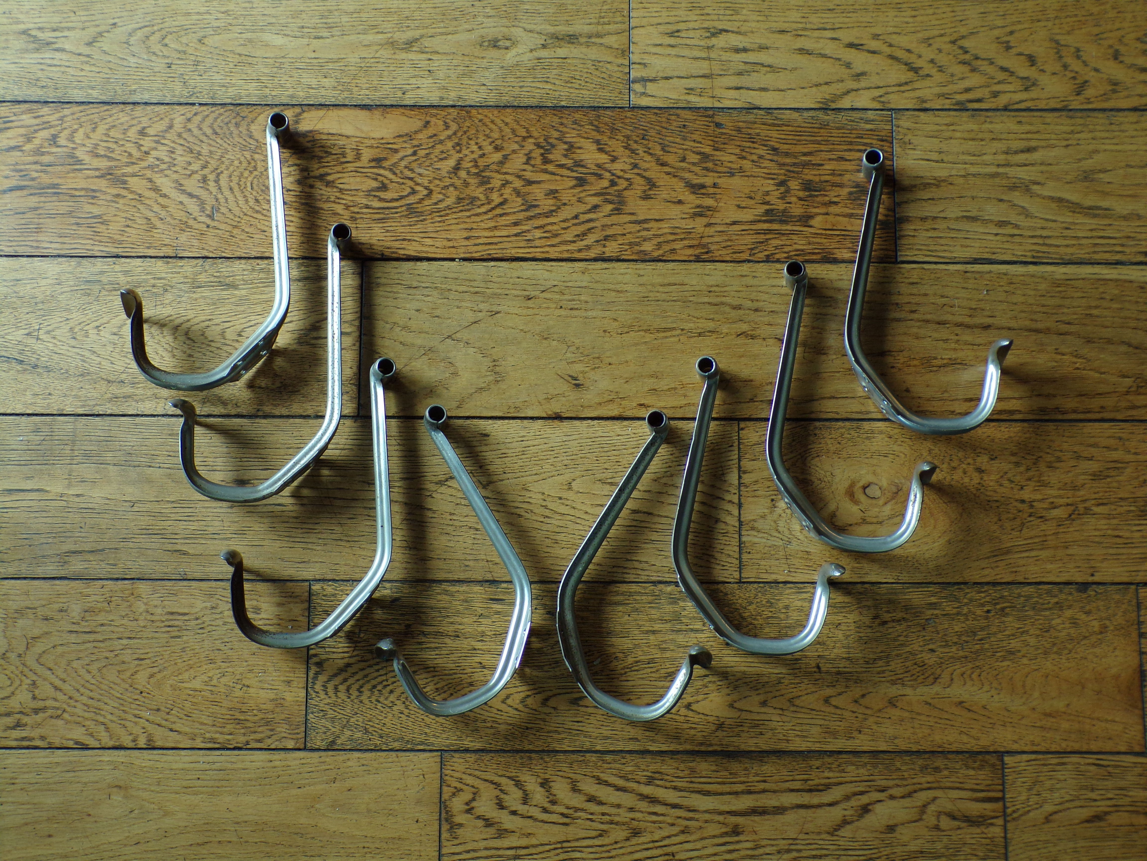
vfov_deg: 34.3
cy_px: 430
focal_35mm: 42
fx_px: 1392
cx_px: 574
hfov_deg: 44.8
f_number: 3.4
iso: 112
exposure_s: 1/34
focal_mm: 7.6
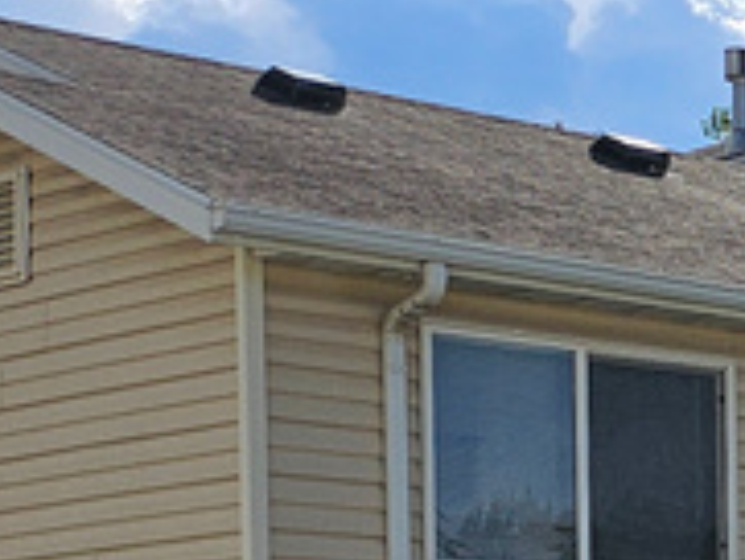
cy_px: 725
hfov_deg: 11.5
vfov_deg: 10.7
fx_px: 2929
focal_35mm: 136
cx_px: 1869
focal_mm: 5
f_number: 1.8
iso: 50
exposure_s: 1/6744
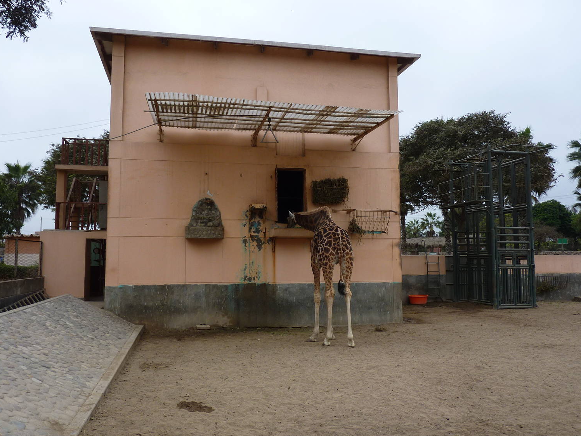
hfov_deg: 58.3
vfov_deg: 45.4
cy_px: 215
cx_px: 288
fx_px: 520
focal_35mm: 31
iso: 80
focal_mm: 4.7
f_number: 4
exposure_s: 1/400
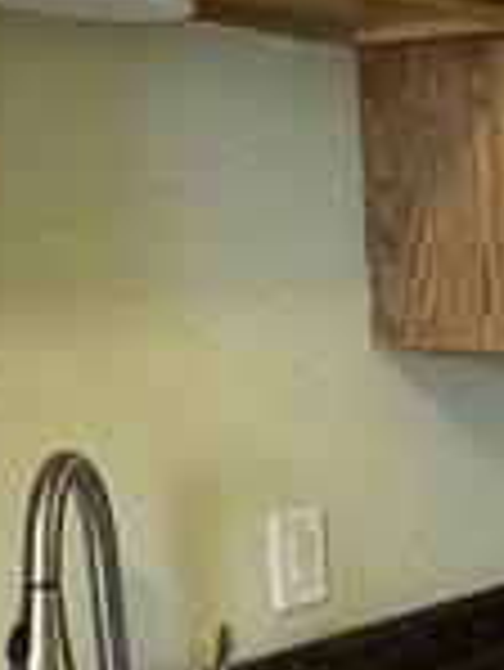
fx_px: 1396
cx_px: 796
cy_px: 495
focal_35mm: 72
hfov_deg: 17.9
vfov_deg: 26.7
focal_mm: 2.22
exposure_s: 1/60
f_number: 2.2
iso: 200
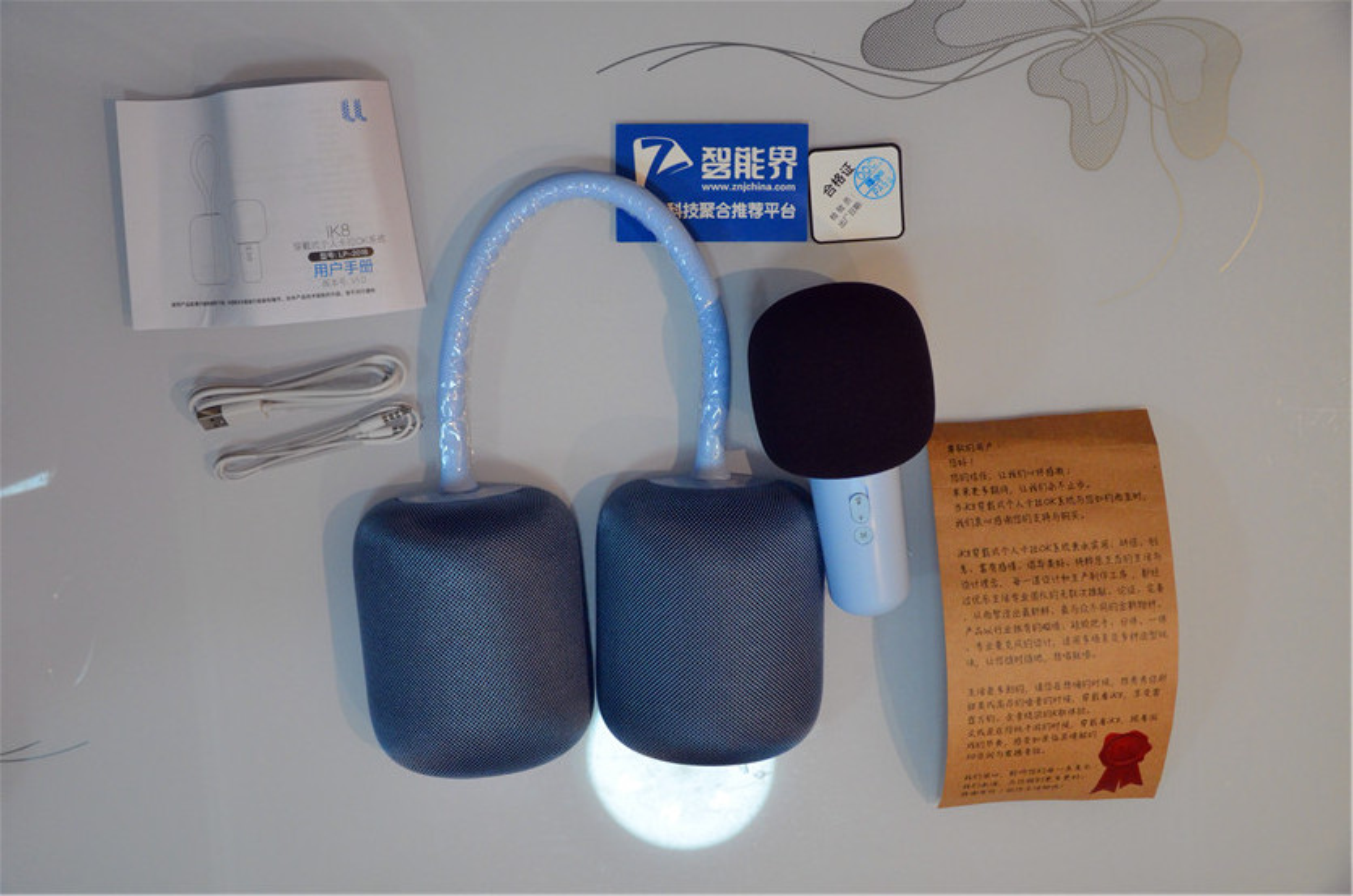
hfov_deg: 49.6
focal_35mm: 39
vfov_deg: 34.1
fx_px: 1463
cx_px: 676
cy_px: 448
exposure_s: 1/30
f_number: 4
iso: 1600
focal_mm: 26
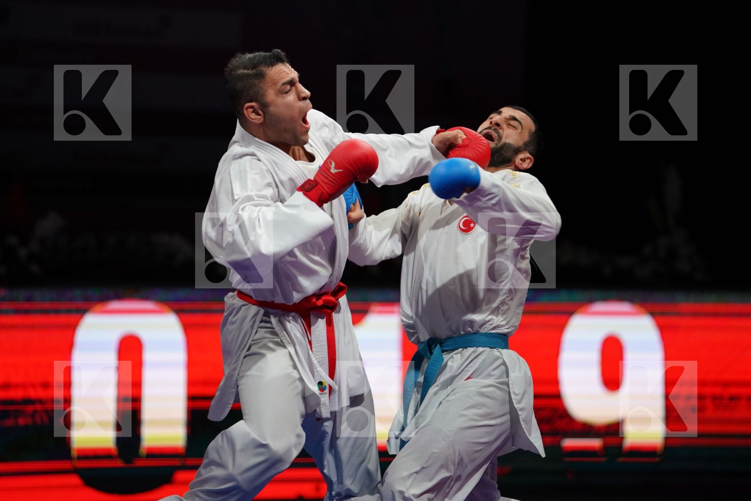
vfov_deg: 6.9
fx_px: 4172
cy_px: 250
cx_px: 376
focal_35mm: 200
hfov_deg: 10.3
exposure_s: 1/1000
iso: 2000
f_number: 2.8
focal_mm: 200
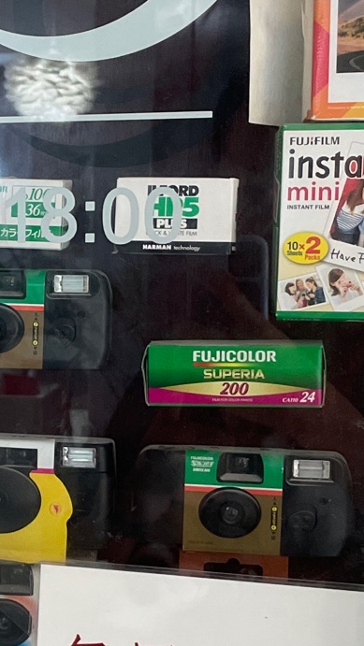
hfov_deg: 14.4
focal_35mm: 82
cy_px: 409
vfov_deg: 25.8
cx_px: -33
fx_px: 1406
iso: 320
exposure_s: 1/60
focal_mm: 4.2
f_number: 1.6
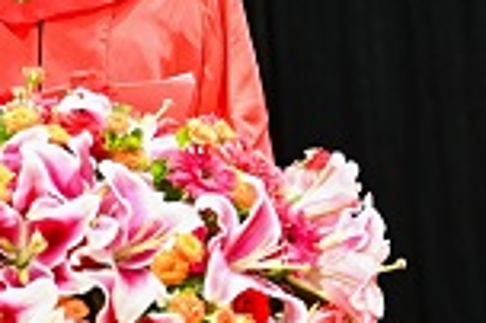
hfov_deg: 8.9
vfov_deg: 5.9
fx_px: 3102
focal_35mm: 230
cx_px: 26
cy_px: 22
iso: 1250
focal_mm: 70
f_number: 2.8
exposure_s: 1/200
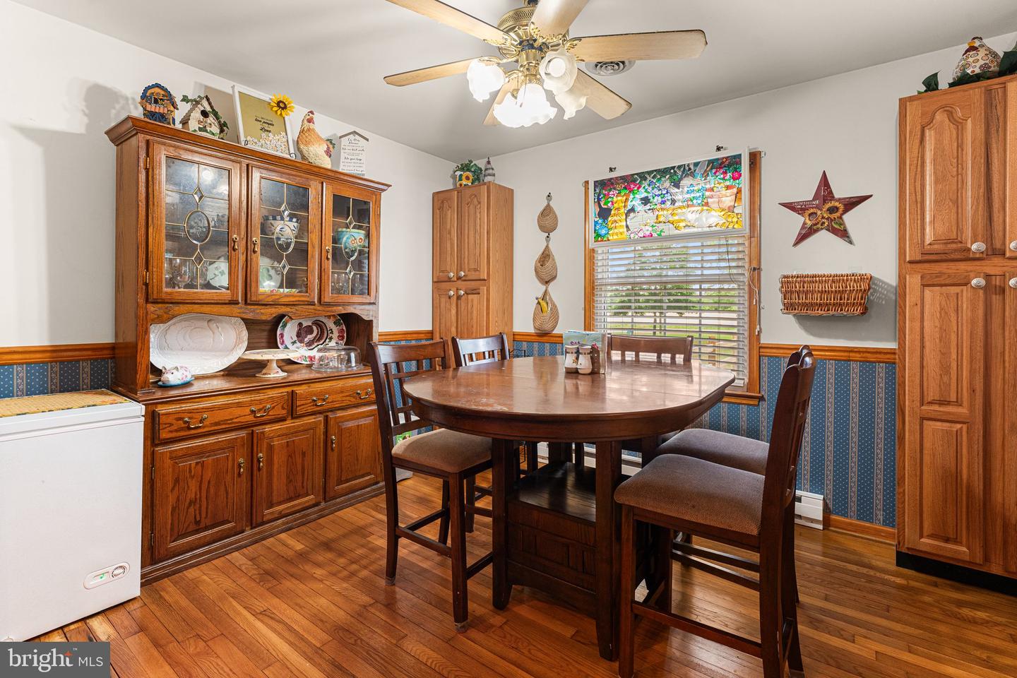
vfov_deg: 73.1
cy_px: 339
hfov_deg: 96.0
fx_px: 458
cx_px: 508
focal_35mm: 16
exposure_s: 1/8
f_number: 7.1
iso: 1000
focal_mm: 16.2
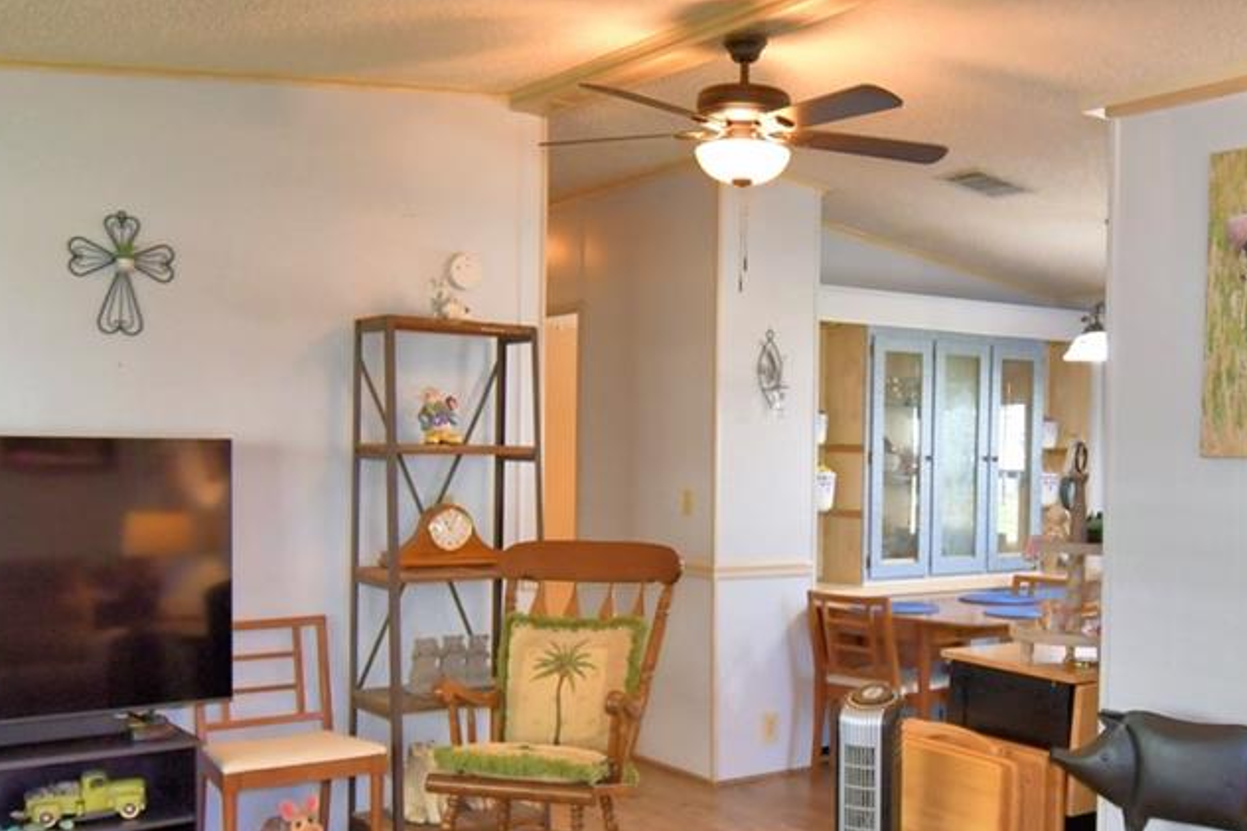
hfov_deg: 50.1
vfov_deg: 35.0
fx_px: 1316
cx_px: 797
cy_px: 482
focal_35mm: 38
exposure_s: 1/30
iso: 450
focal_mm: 10
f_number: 4.5
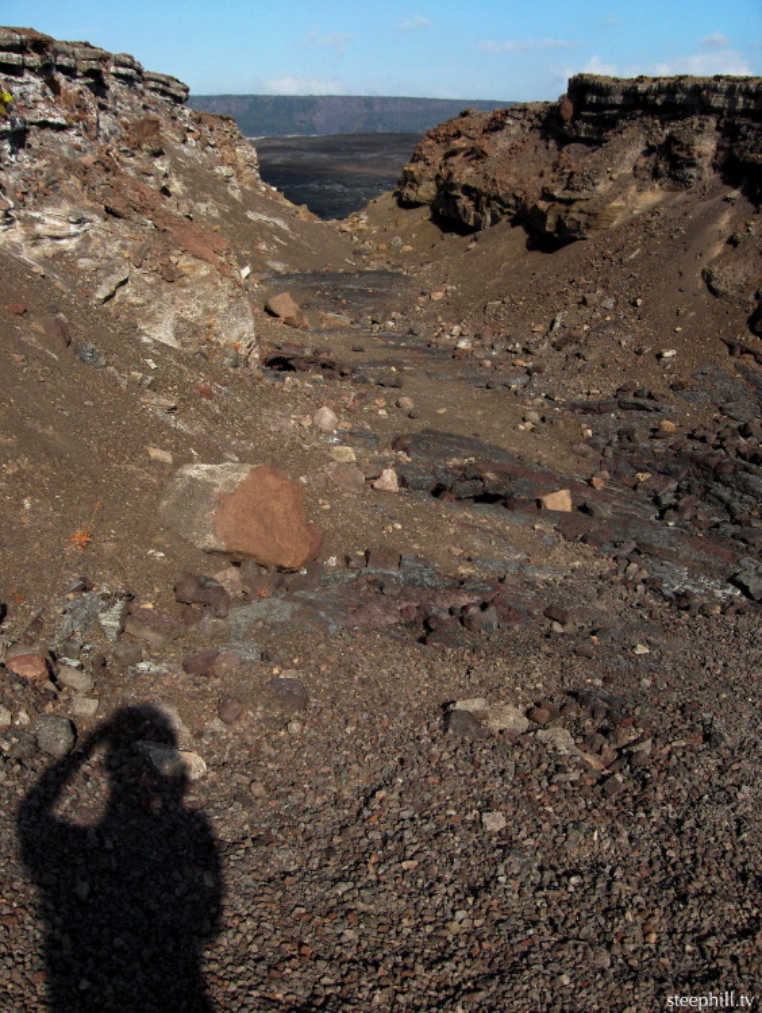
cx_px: 381
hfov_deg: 36.9
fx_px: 1143
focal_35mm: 39
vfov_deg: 47.8
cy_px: 506
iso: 100
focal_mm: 8
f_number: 4.8
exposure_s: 1/746
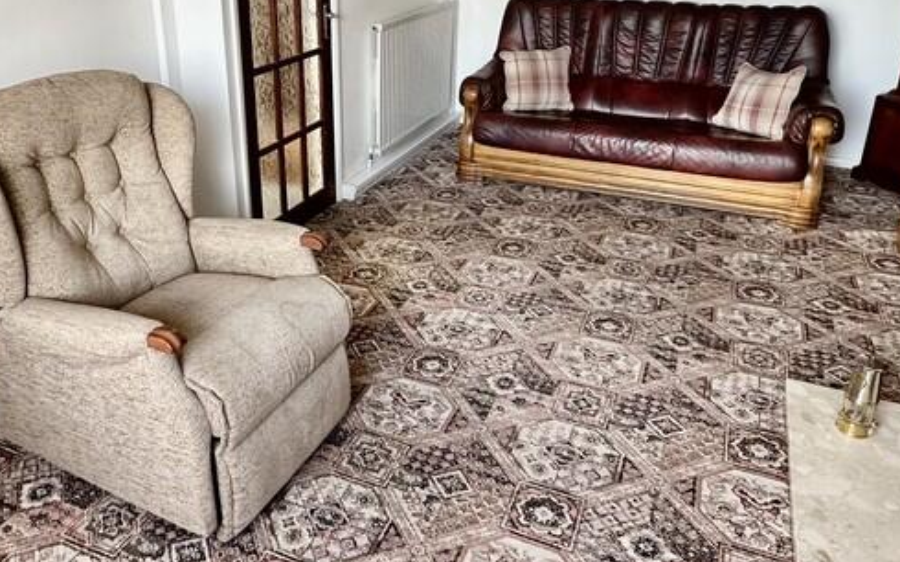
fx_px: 760
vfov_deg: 40.2
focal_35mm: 31
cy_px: 197
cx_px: 364
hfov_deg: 60.8
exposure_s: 1/99
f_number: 2.2
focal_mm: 2.22
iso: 320
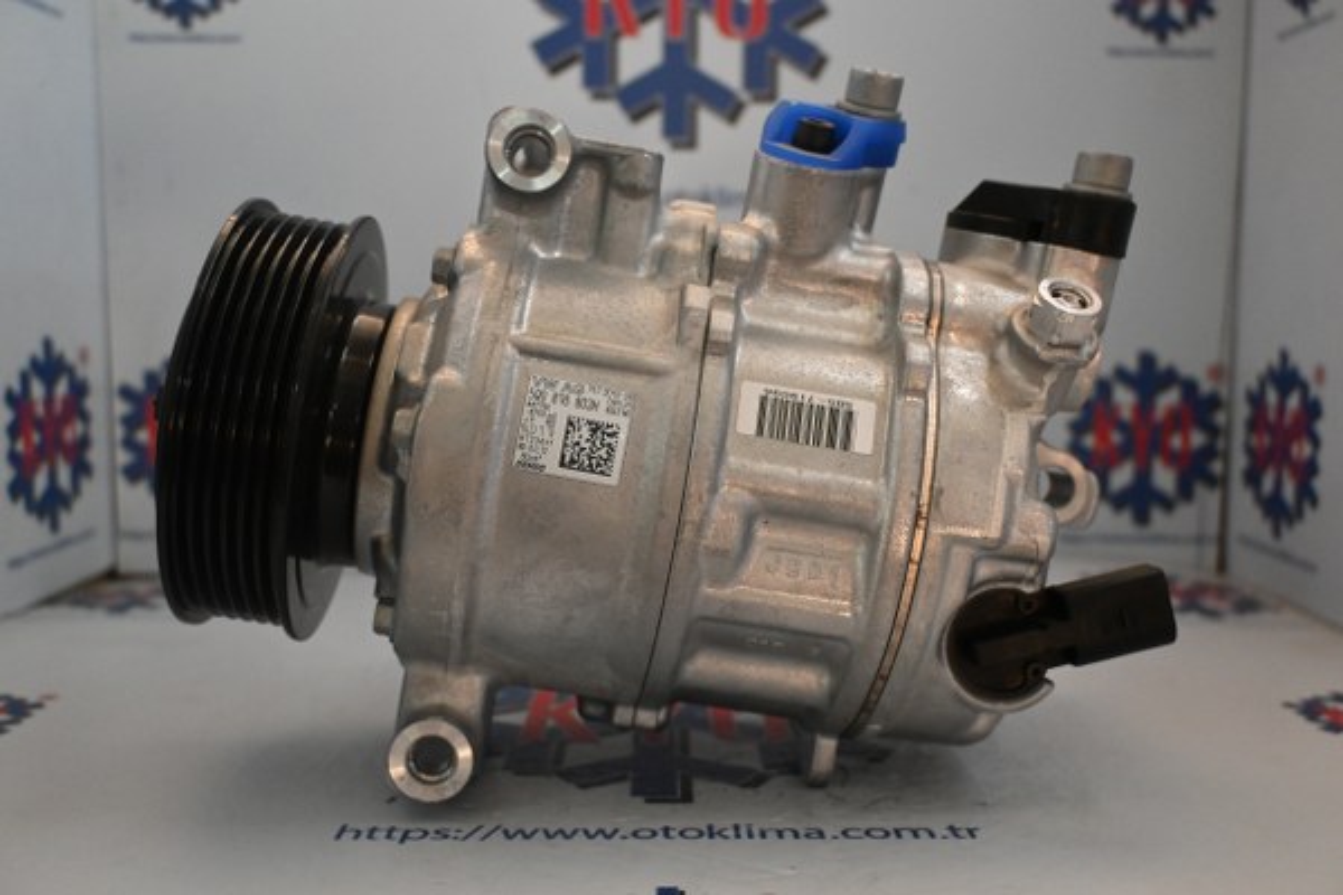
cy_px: 448
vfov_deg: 38.4
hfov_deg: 55.1
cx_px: 672
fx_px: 1287
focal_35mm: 34
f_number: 4.2
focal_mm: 23
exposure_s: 1/125
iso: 2200
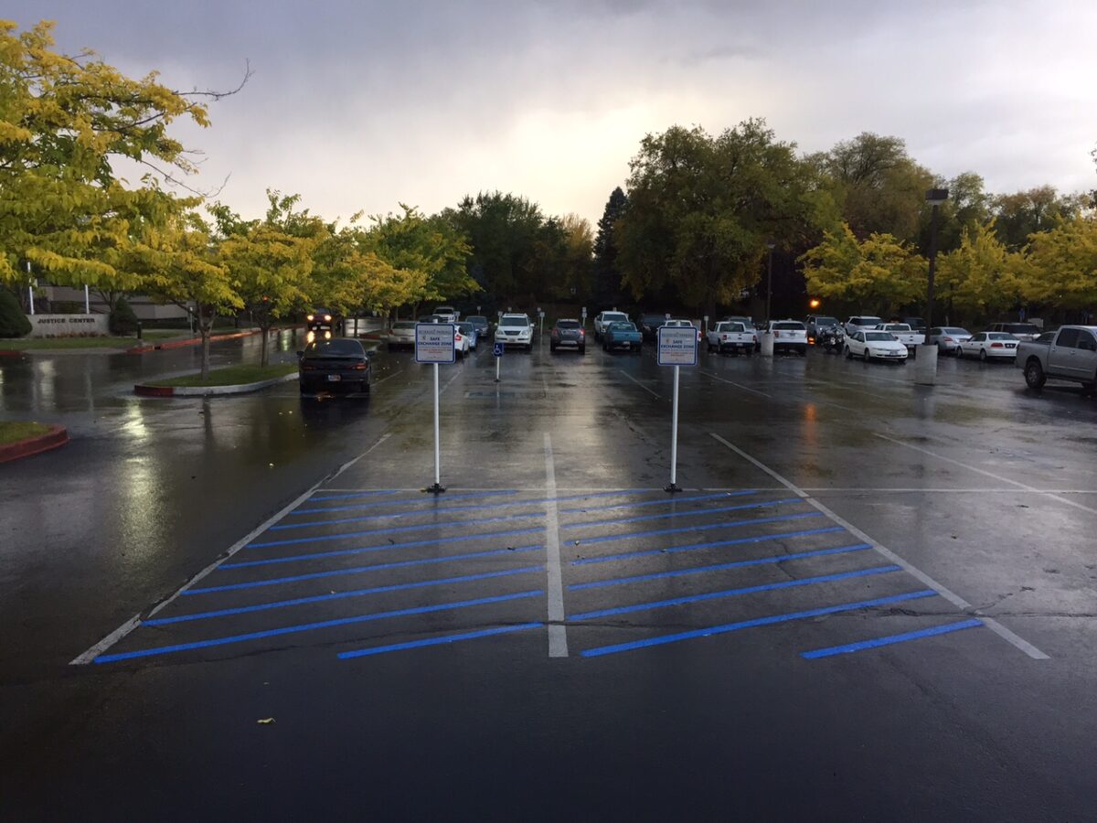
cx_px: 548
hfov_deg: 61.7
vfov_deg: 48.2
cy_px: 412
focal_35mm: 29
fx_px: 919
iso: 32
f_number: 2.2
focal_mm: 4.15
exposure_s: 1/40
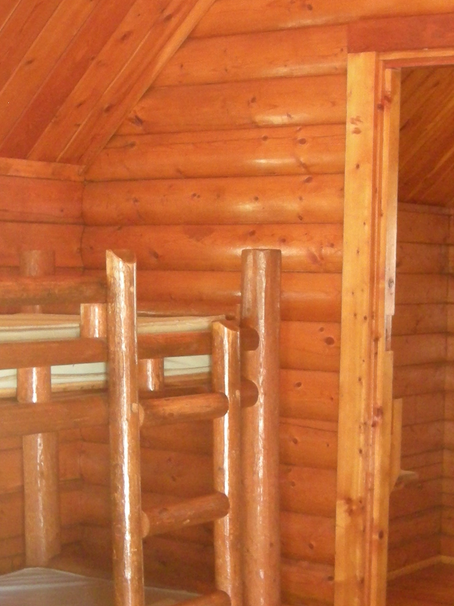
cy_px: 455
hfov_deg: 19.1
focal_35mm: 76
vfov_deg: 25.4
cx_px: 401
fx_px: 1329
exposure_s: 1/8.2
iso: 400
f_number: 2.8
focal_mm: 5.7
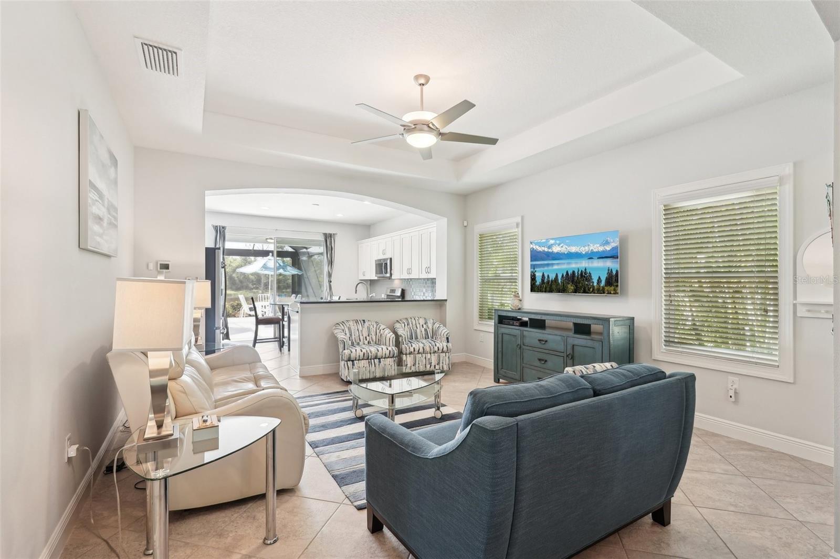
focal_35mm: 16
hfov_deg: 96.7
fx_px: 373
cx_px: 420
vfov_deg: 73.7
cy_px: 280
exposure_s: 1/10
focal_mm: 16
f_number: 8
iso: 400
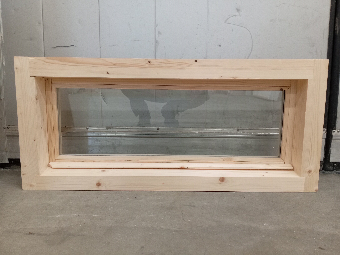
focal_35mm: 27
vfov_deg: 51.4
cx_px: 170
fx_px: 265
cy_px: 128
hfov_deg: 65.3
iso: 737
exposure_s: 1/20
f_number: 1.8
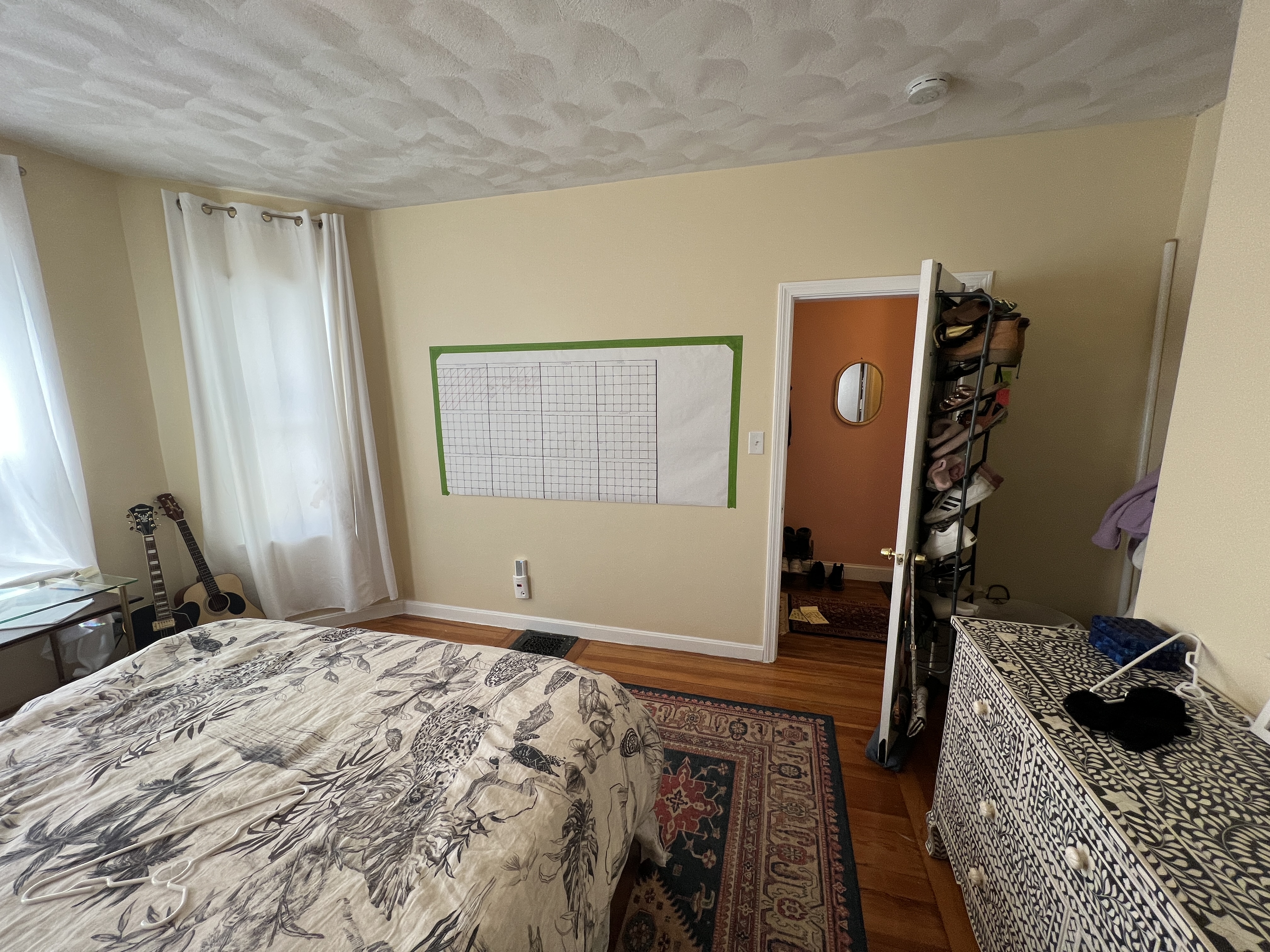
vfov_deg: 89.9
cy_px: 476
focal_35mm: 13
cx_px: 635
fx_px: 477
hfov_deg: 106.2
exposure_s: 1/99
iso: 80
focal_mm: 1.57
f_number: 1.8
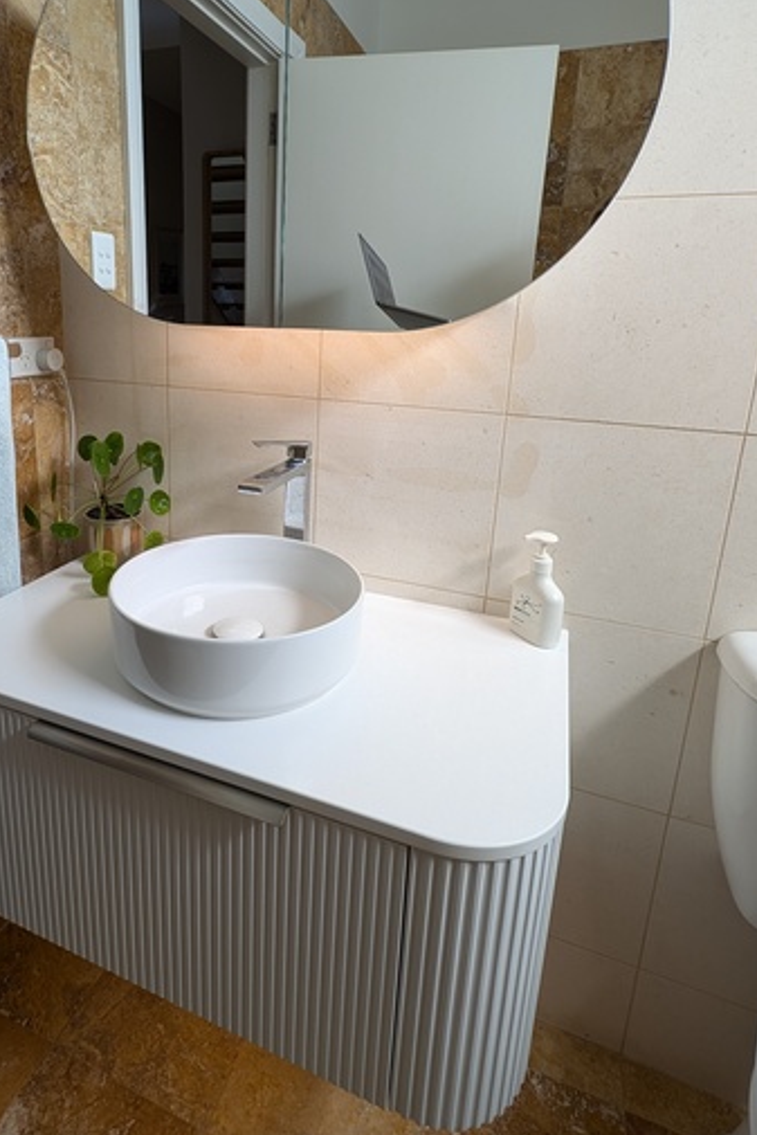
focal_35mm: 19
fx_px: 599
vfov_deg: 85.9
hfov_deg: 63.6
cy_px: 458
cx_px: 279
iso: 43
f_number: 1.95
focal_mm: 2.23
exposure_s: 1/95
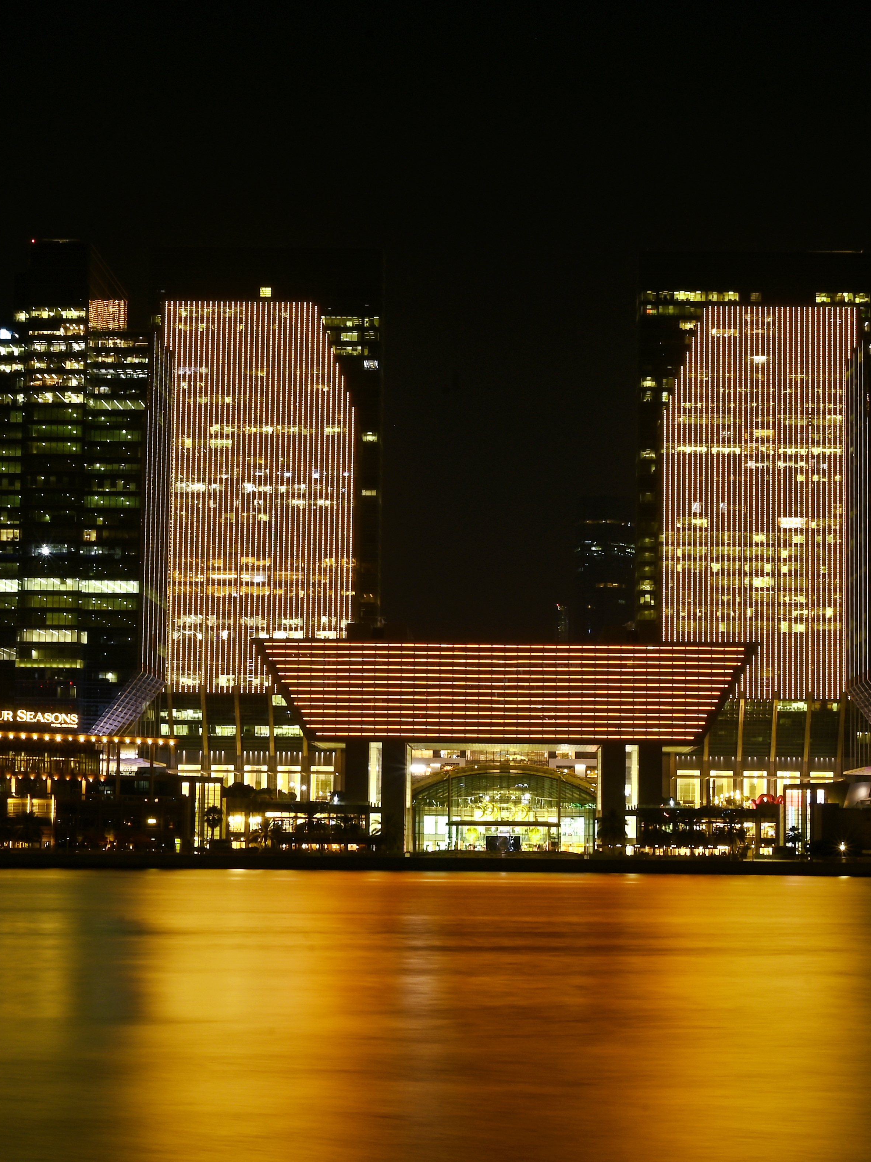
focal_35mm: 81
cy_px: 564
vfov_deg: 24.1
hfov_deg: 18.2
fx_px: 2717
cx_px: 507
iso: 100
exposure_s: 10
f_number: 22
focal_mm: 44
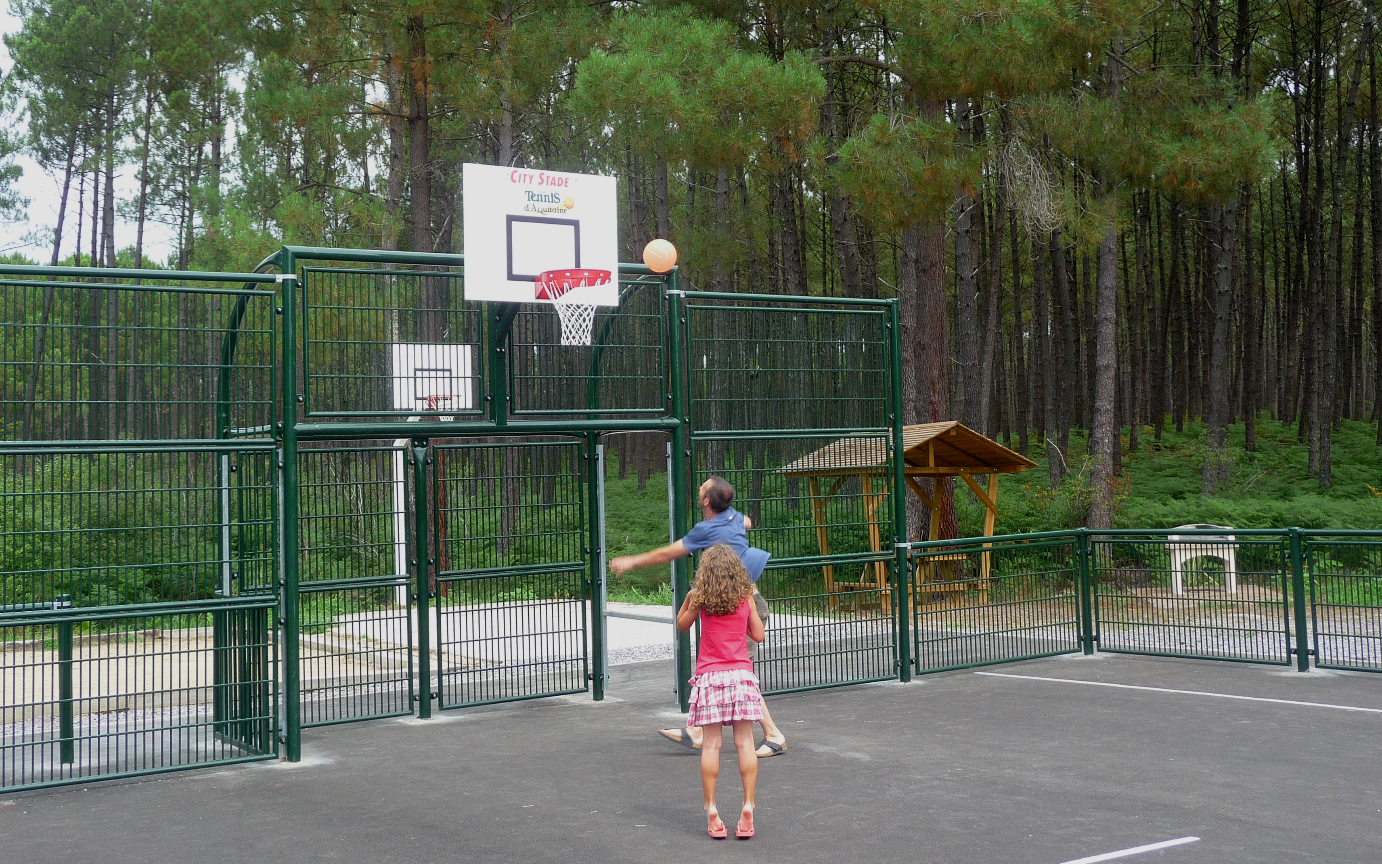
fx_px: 1733
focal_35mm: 46
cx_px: 689
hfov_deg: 43.5
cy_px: 352
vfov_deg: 27.9
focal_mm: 7.1
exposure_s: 1/200
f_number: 4
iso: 100
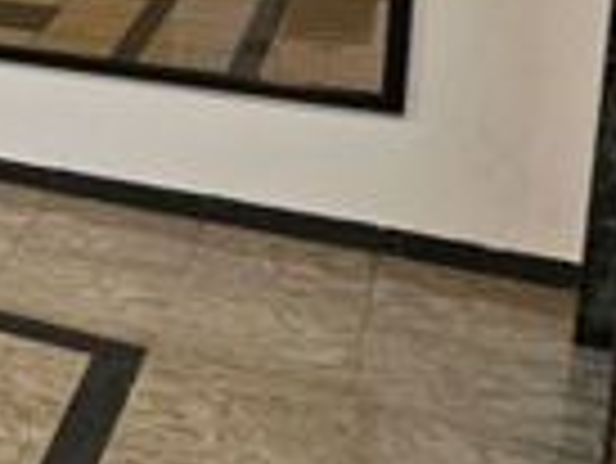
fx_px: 1193
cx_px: -555
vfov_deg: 20.5
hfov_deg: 19.5
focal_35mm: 67
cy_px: -99
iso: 160
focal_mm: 2.2
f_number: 2.2
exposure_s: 1/50
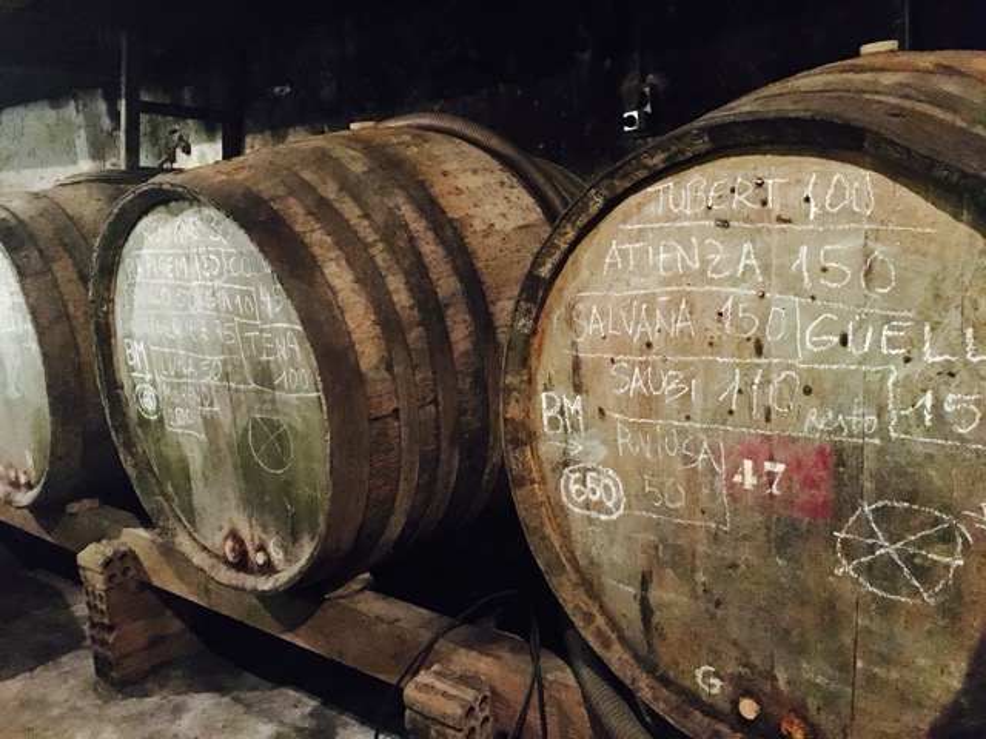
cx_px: 493
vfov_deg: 48.2
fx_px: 826
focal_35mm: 29
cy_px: 370
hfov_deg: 61.7
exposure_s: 1/17
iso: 1600
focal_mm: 4.15
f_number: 2.2
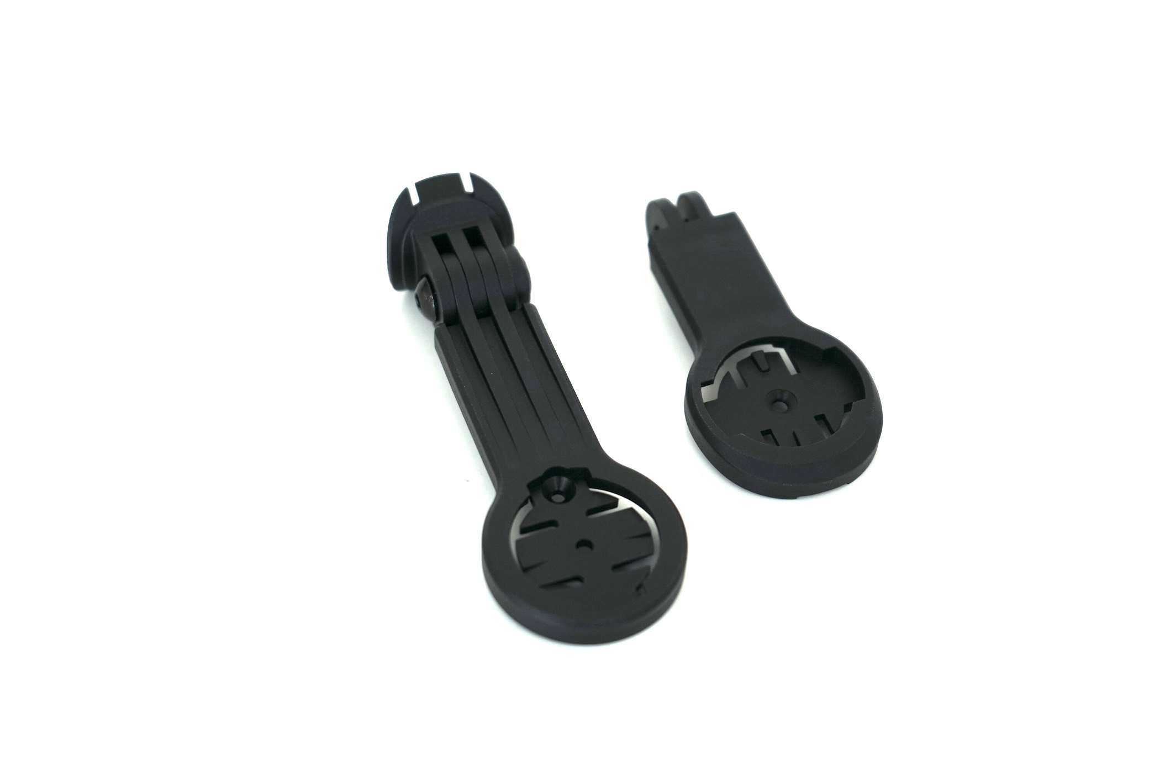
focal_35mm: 64
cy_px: 386
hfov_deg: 31.4
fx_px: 2060
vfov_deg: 21.2
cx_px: 580
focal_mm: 64
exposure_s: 1/80
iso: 250
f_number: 5.6
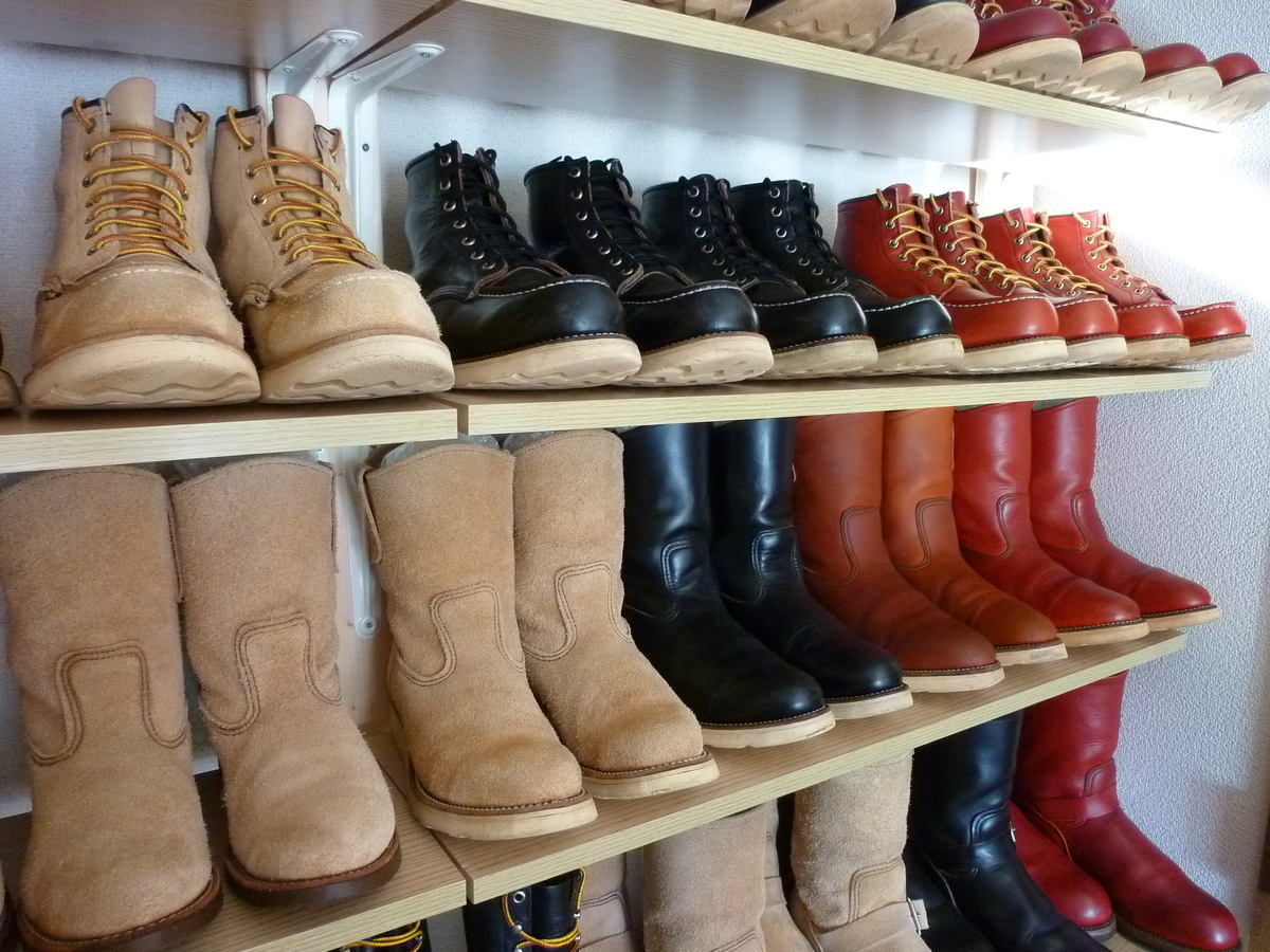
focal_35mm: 25
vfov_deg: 54.9
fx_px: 917
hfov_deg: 69.4
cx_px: 635
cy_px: 476
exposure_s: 1/15
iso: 400
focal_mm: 4.5
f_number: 3.3
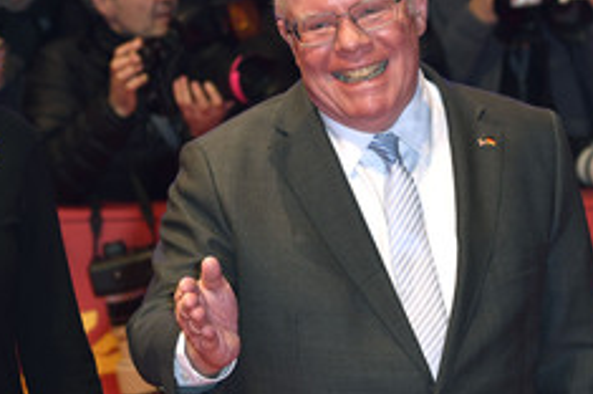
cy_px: 248
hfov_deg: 13.7
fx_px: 2467
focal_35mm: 150
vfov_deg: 9.1
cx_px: 170
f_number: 5
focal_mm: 78
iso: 800
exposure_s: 1/200
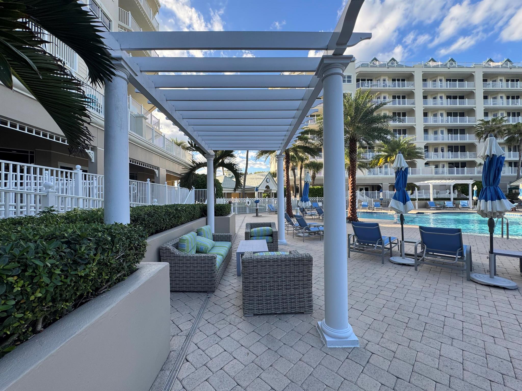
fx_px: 211
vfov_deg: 85.7
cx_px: 261
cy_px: 196
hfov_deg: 102.1
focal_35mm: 14
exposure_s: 1/351
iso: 40
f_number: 2.2
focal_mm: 2.22
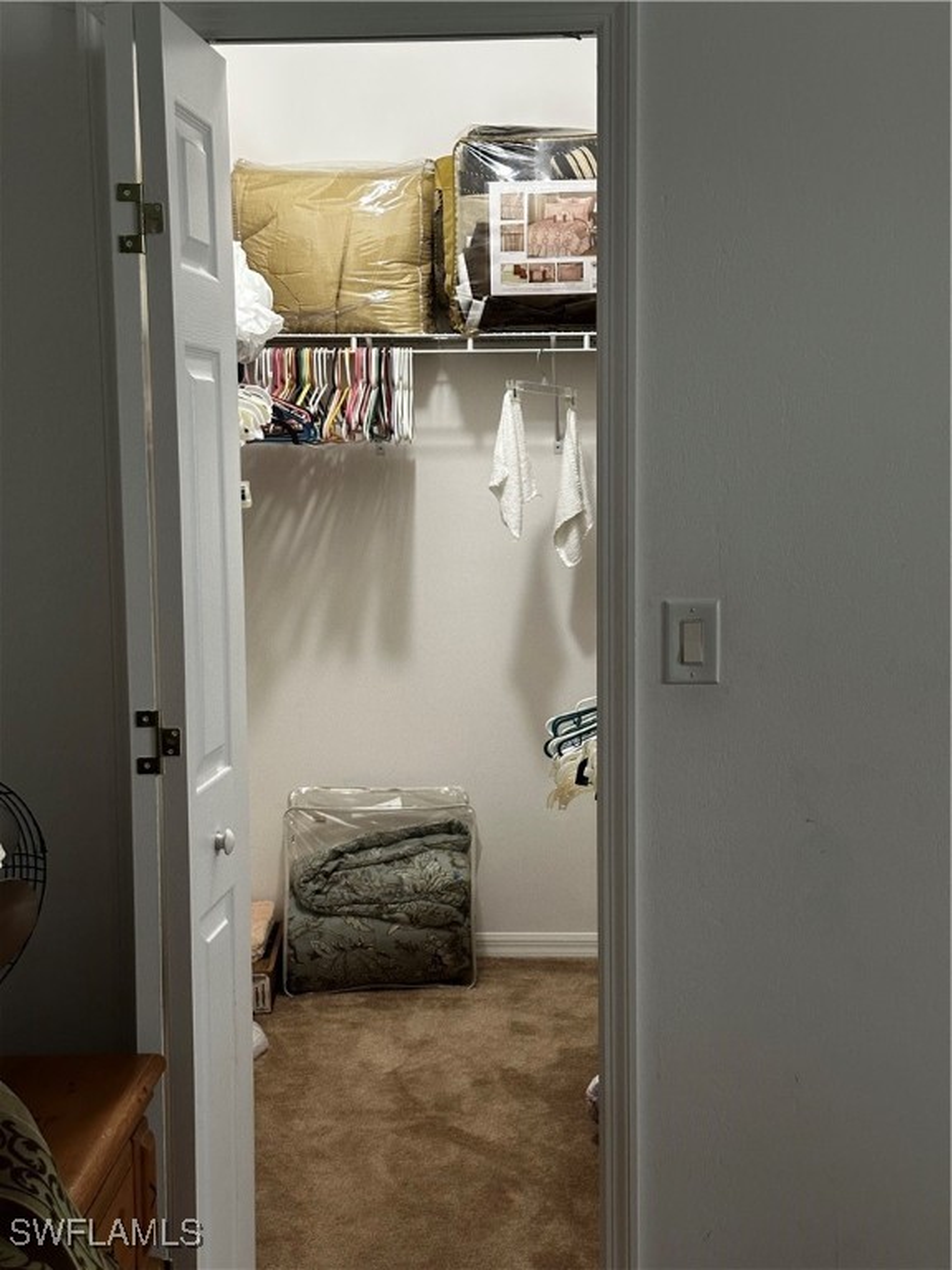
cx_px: 476
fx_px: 1760
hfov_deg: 30.3
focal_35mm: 48
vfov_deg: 39.7
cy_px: 635
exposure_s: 1/40
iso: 320
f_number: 1.78
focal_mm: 6.86
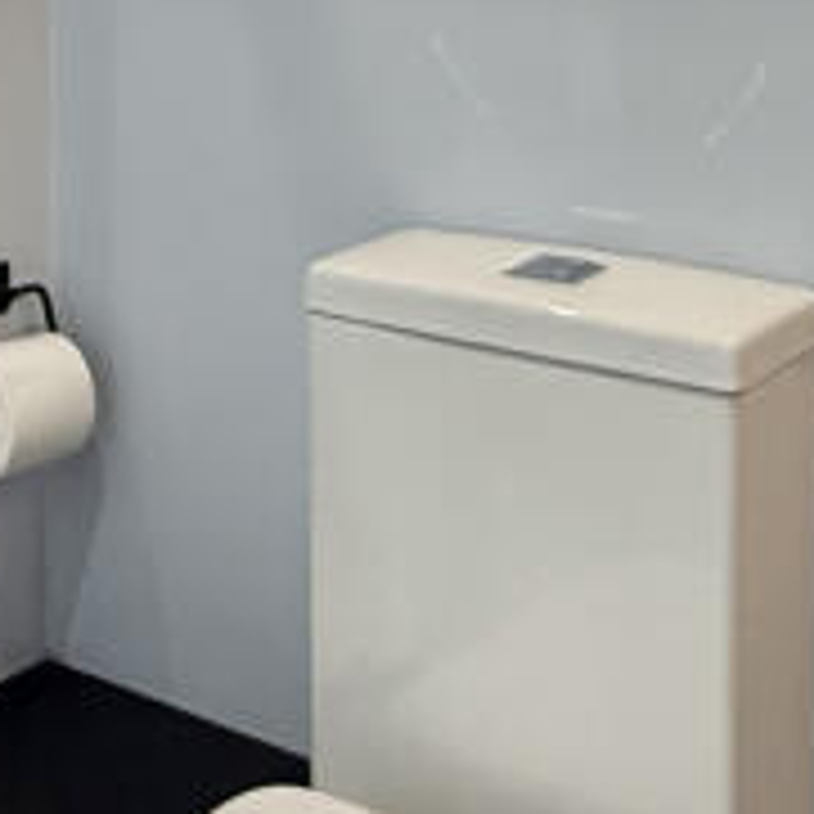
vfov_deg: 22.5
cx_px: 477
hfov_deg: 24.6
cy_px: -189
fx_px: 1862
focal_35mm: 70
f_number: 2.2
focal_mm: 2.22
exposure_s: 1/97
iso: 400
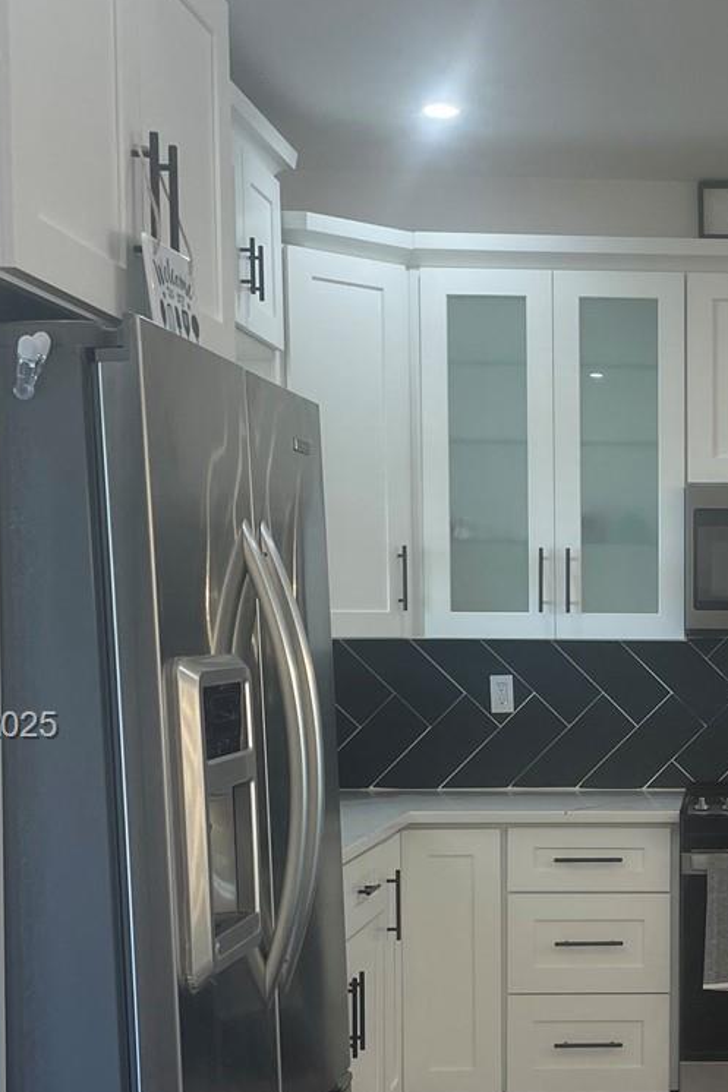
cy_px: 728
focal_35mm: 58
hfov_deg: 22.2
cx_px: 773
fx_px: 1760
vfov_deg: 34.2
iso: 64
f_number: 1.6
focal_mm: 4.2
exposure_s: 1/120
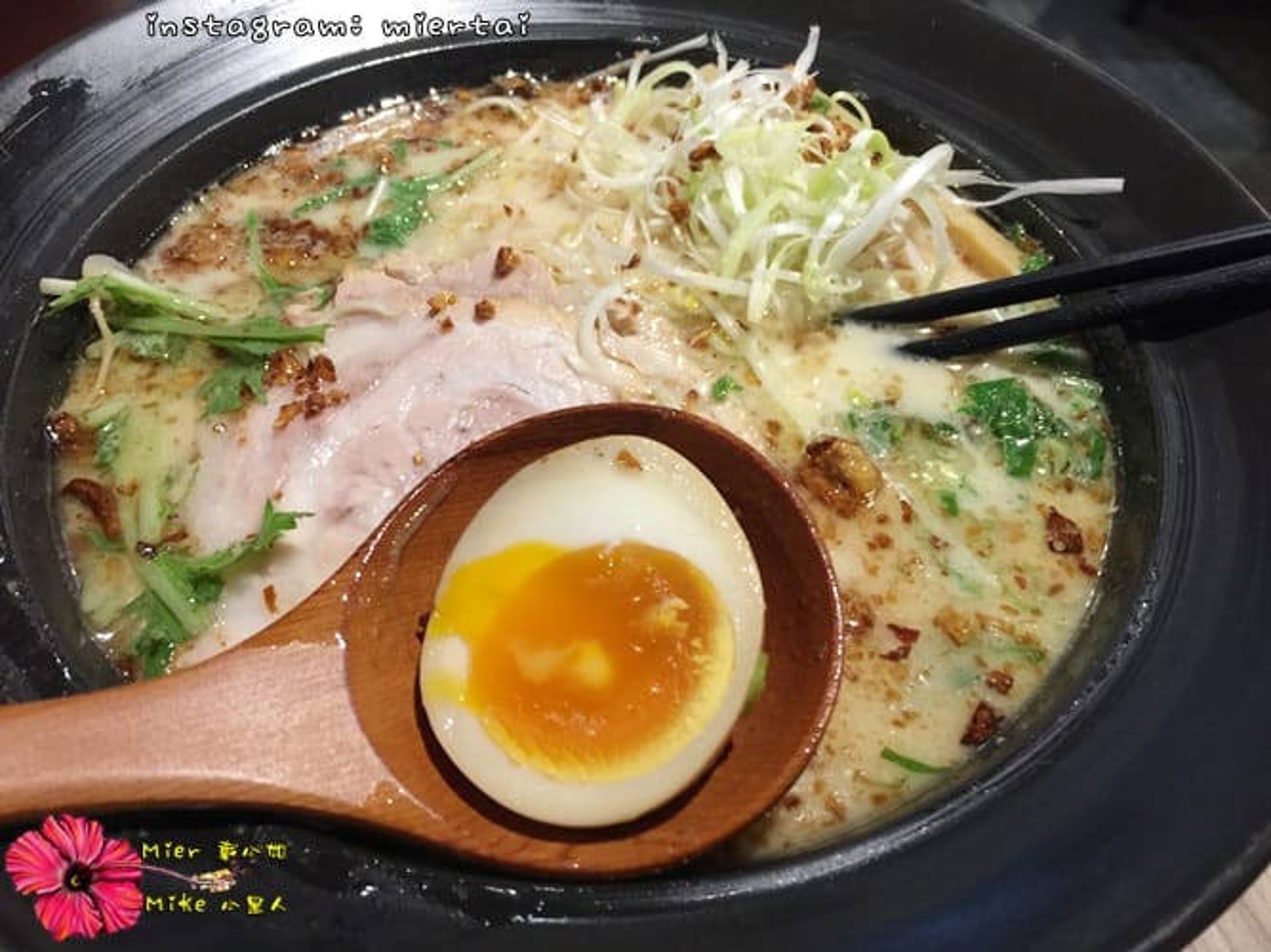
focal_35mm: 29
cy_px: 476
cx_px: 636
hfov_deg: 61.7
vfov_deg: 48.2
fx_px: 1065
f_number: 2.2
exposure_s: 1/8
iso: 100
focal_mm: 4.15
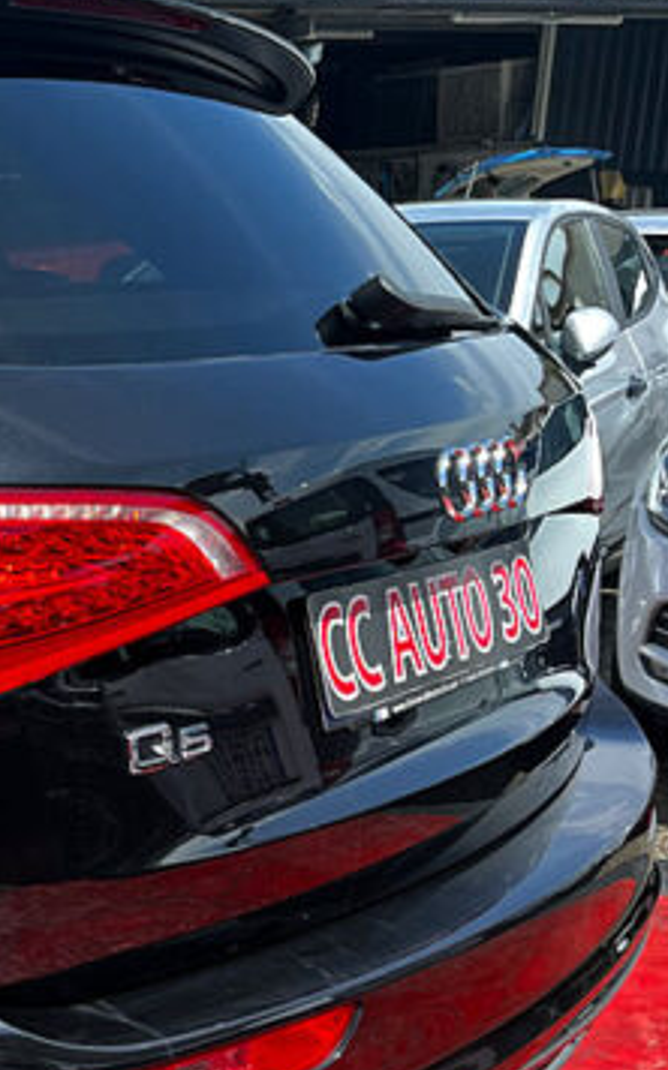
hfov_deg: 17.5
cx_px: -484
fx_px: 1809
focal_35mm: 62
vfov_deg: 32.6
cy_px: 739
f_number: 1.6
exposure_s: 1/833
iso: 50
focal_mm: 5.1
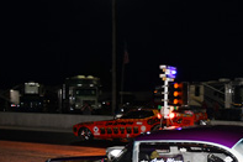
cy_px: 130
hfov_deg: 32.1
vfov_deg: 21.9
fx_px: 411
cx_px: 191
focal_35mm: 61
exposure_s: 1/250
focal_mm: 16
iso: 320
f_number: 2.8
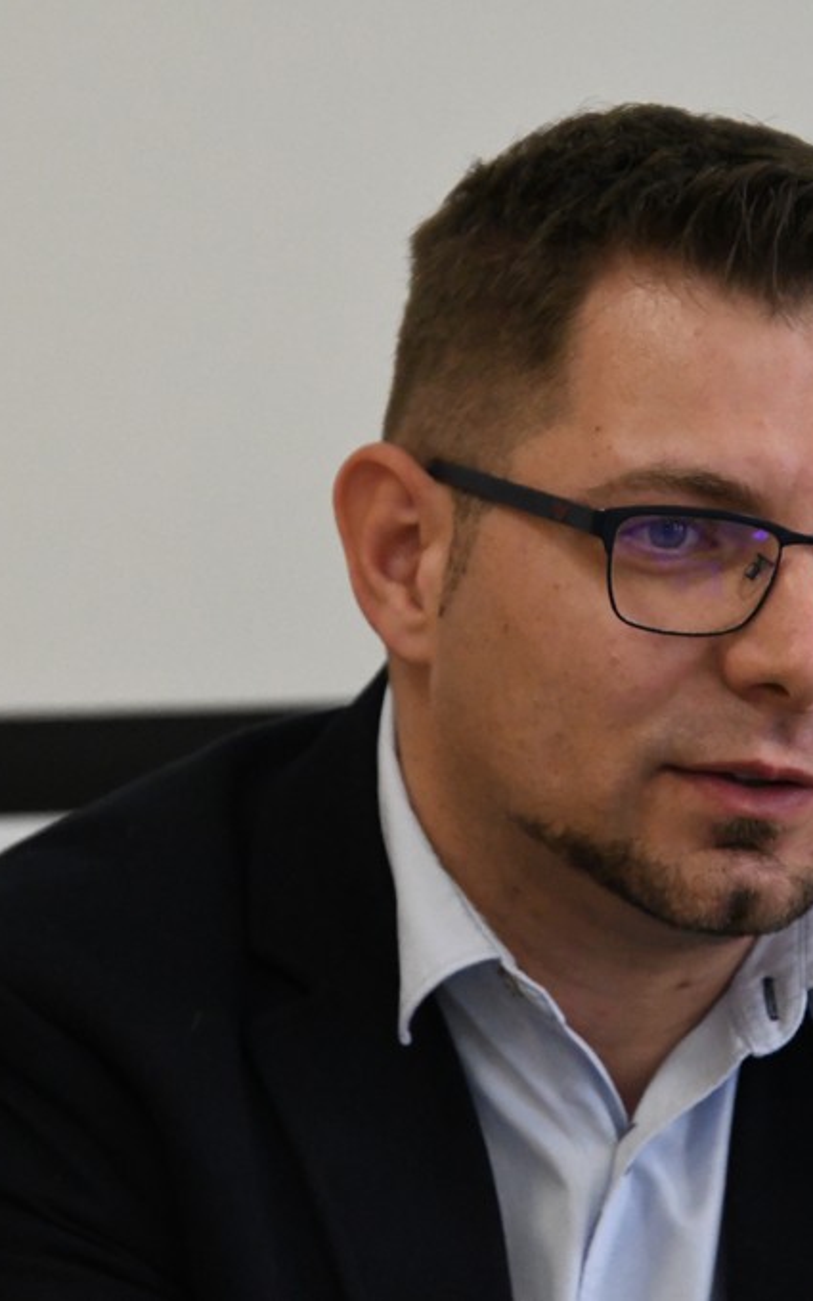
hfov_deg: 4.2
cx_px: 620
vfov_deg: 6.8
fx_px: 10990
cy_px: 650
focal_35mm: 310
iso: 6400
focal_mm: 135
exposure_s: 1/500
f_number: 5.6
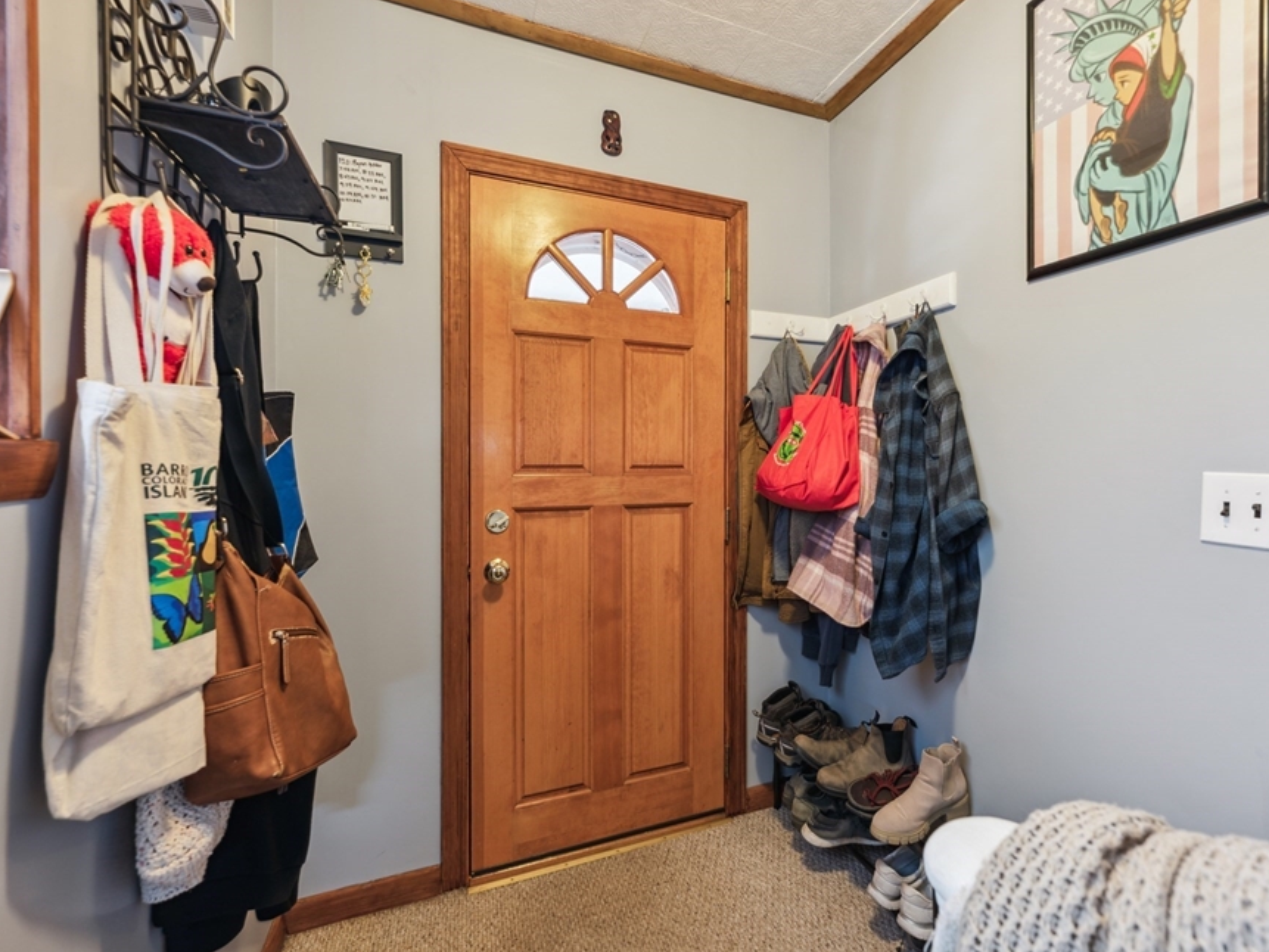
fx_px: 587
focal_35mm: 16
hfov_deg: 93.7
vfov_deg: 78.1
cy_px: 466
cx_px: 735
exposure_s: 2.5
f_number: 8
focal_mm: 14
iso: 100
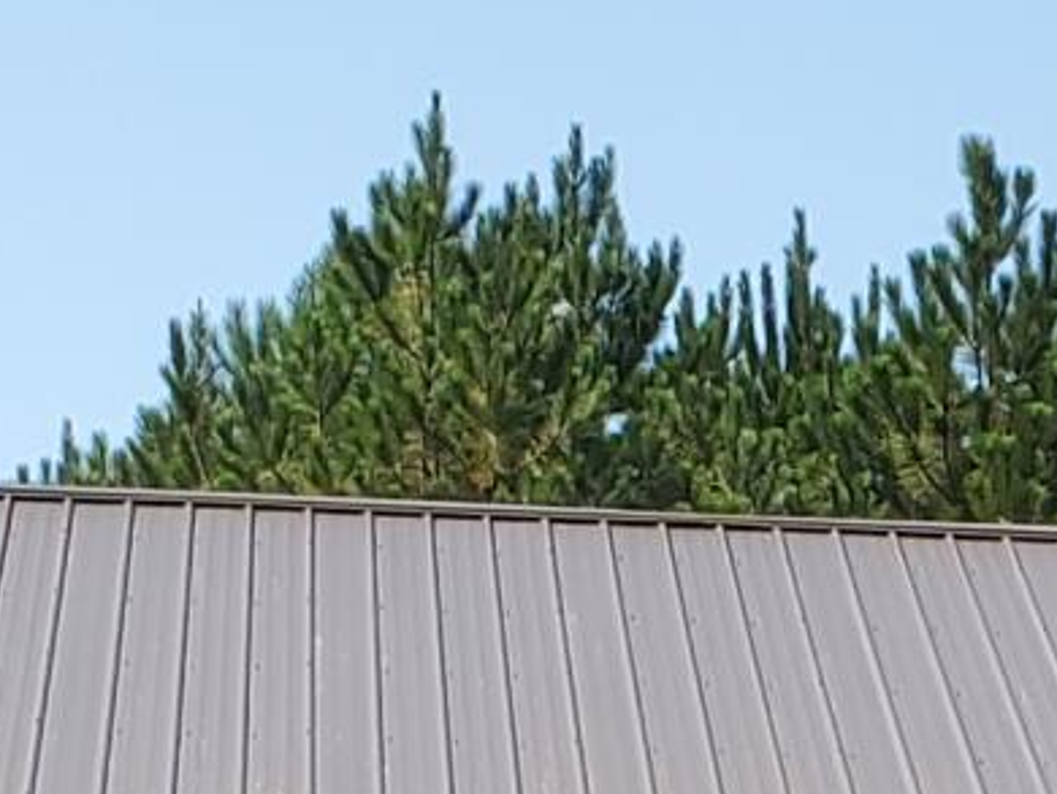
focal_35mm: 200
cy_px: 2162
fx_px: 6111
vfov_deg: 6.9
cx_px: 1336
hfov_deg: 9.7
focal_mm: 4.3
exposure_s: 1/834
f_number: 2.4
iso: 50
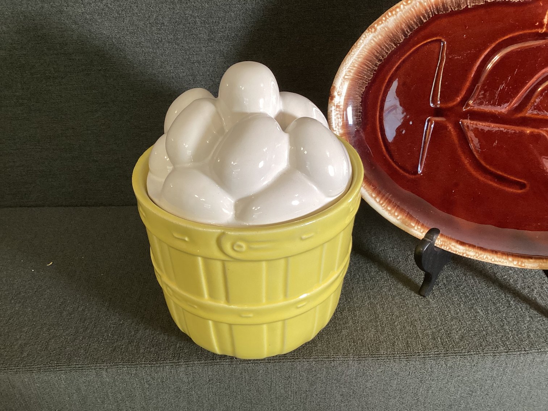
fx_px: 491
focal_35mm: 31
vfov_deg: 45.4
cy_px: 206
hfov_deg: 58.3
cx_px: 274
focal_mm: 3.3
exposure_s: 1/60
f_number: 2.4
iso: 125
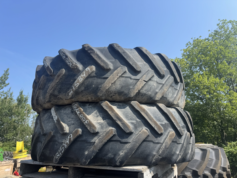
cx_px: 118
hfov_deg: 71.6
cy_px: 89
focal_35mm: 24
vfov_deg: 56.8
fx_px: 164
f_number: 1.78
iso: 80
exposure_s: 1/2604
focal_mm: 6.76
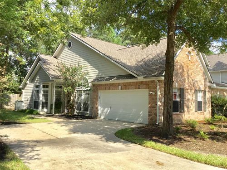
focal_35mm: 31
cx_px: 114
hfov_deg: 58.4
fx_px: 203
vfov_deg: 45.4
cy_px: 85
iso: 25
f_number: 2.4
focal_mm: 3.3
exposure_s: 1/1018
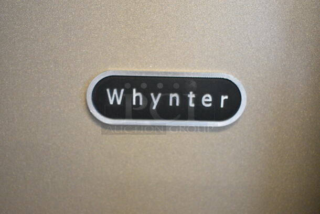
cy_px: 107
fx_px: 454
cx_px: 160
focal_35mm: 51
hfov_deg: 38.8
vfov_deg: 26.5
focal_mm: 34
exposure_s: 1/100
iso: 6400
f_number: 5
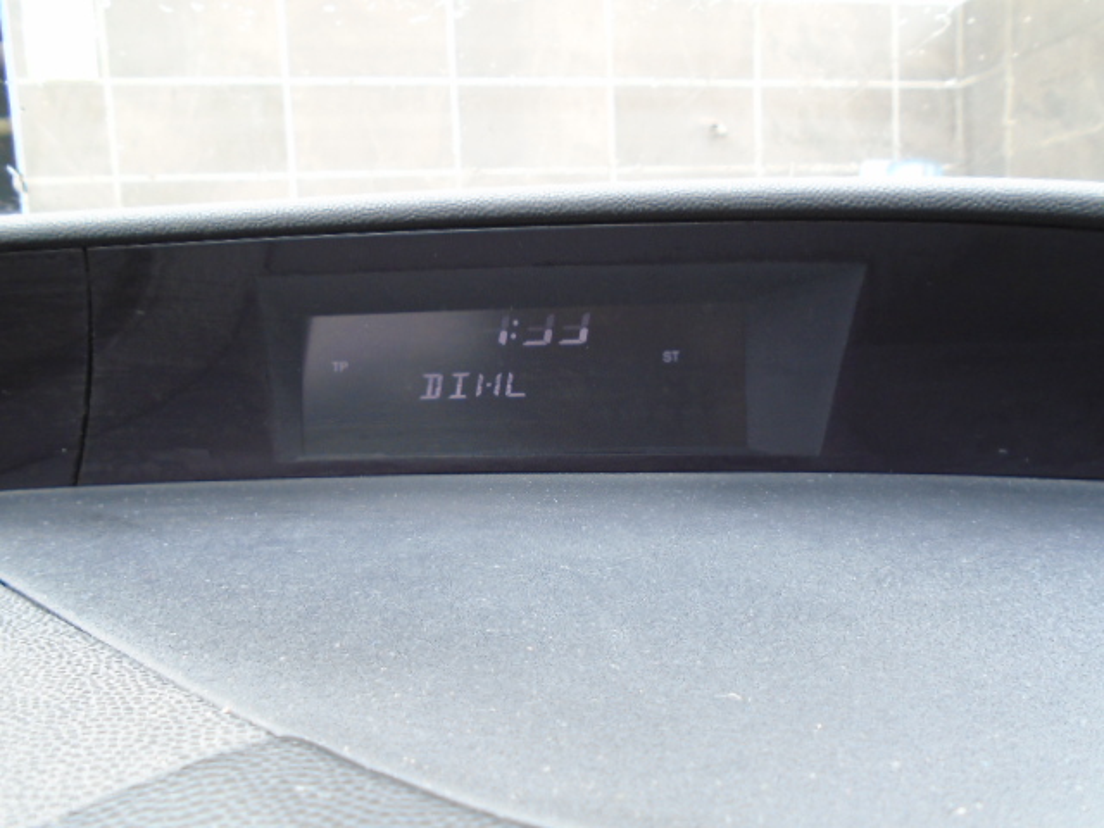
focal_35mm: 26
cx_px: 552
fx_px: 829
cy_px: 414
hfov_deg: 67.3
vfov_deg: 53.1
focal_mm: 4.6
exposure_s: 1/30
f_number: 3.2
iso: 100
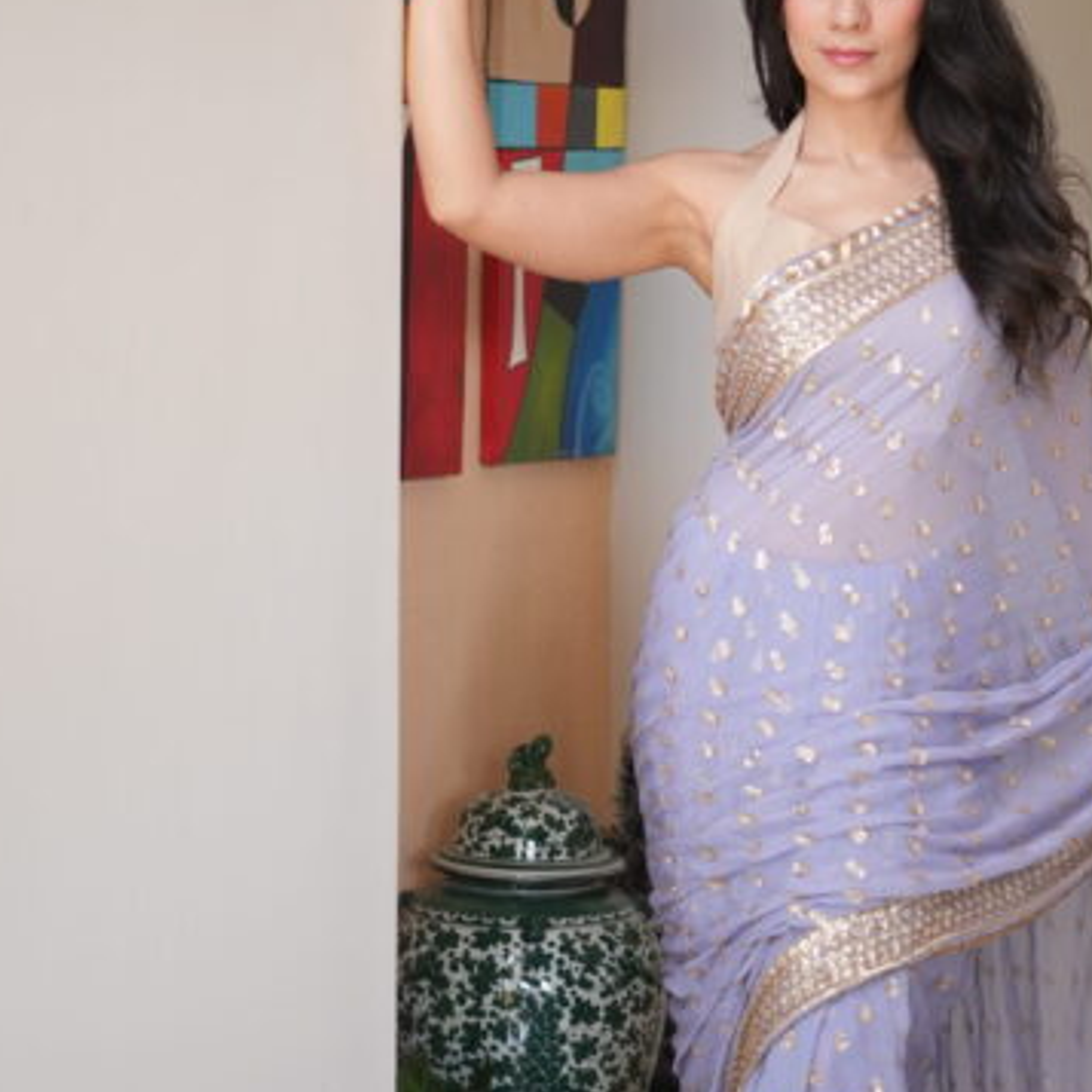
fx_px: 3819
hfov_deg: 16.2
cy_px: 450
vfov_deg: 16.3
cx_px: 774
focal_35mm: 107
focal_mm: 50
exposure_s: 1/160
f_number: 1.8
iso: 400
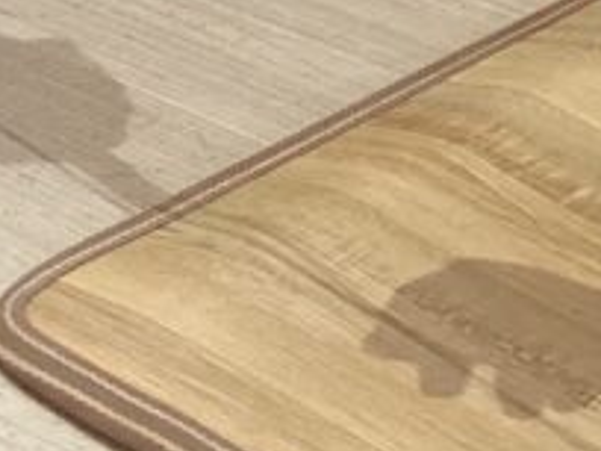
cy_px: -59
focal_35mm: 152
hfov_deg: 12.7
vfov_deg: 9.7
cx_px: -112
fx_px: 2639
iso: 200
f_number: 2.4
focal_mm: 3.3
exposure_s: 1/50
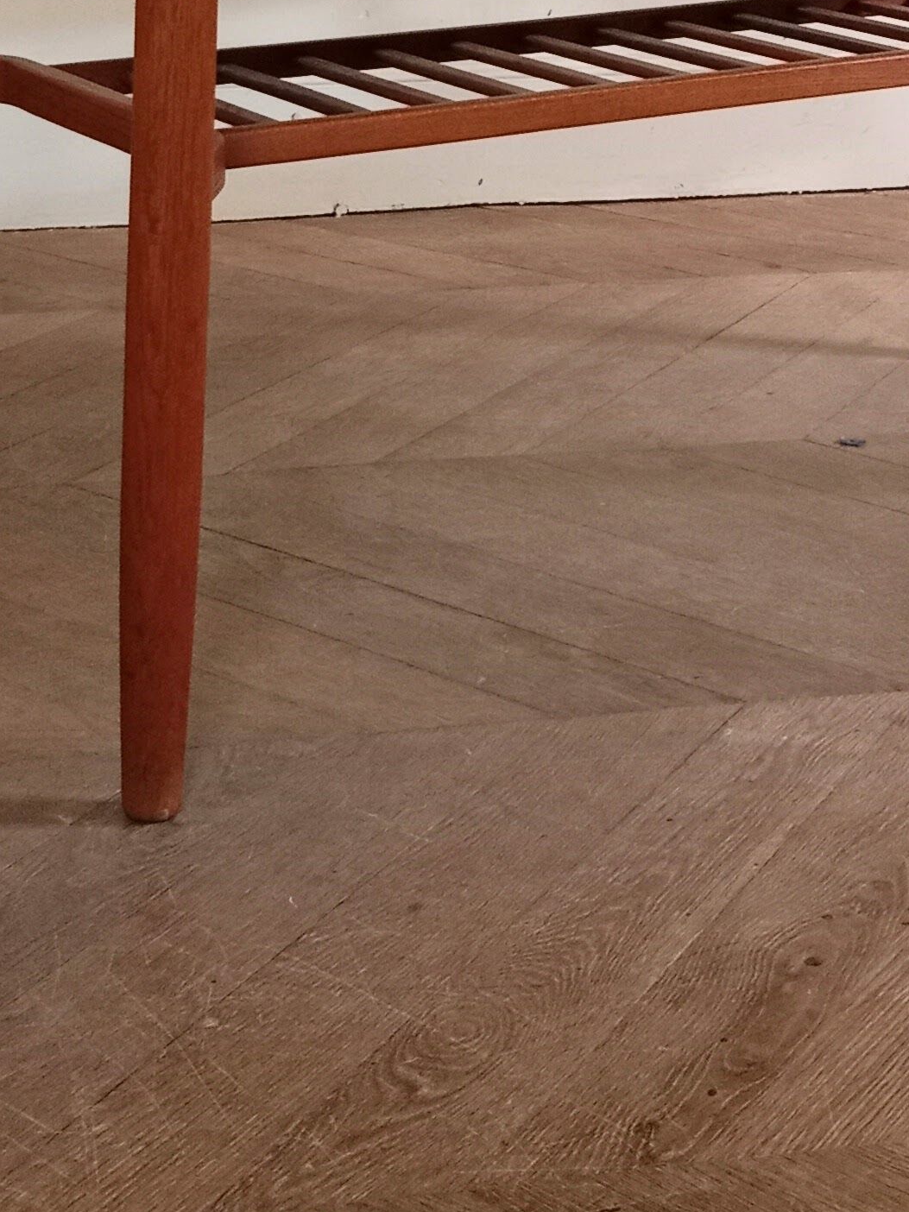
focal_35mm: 80
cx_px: 545
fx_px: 2801
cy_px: -165
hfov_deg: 18.4
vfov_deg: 22.8
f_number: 2.2
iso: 556
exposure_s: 1/20
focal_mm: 3.65
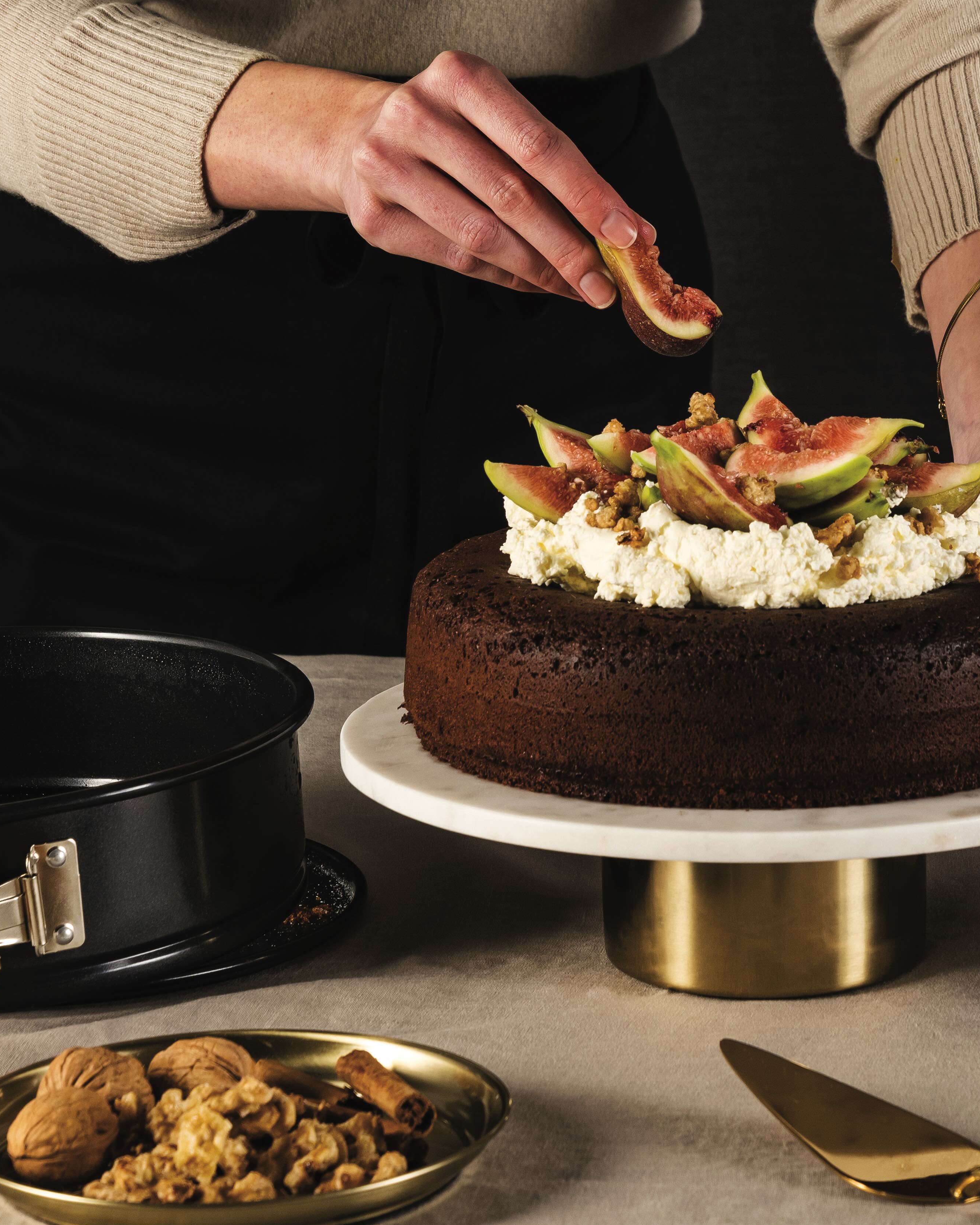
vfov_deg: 13.6
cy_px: 311
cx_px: 772
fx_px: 5111
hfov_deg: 10.9
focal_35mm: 141
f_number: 8
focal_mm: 58
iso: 200
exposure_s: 1/125
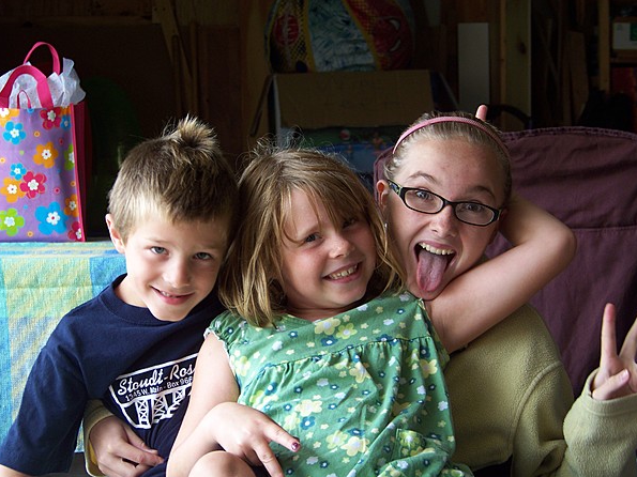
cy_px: 256
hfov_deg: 17.3
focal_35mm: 114
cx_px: 298
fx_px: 2097
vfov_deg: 13.0
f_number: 3.2
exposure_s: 1/50
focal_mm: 17.6
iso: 68
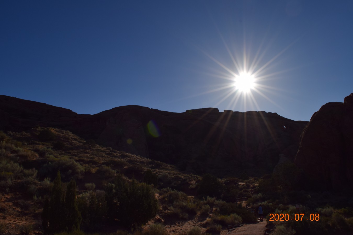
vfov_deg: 47.9
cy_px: 118
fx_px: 265
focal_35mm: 27
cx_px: 176
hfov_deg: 67.4
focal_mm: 18
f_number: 14
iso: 200
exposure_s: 1/800
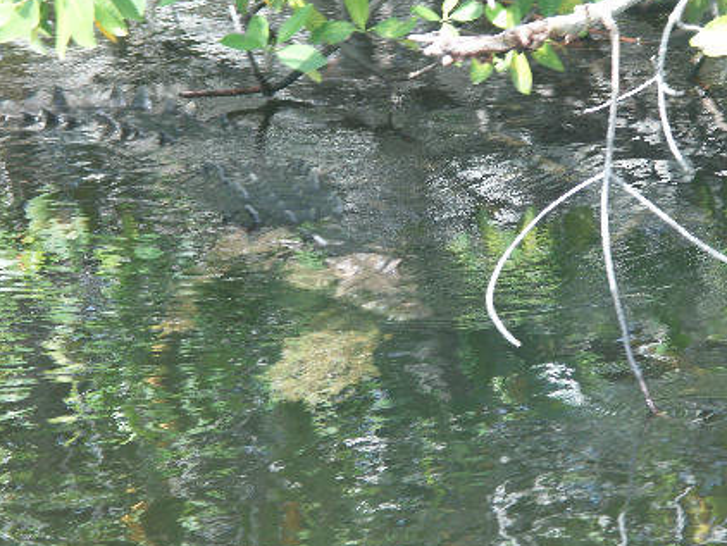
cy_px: 224
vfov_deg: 6.2
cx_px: 345
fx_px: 5043
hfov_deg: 8.2
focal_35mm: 240
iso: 100
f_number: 3.5
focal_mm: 47.98
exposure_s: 1/200
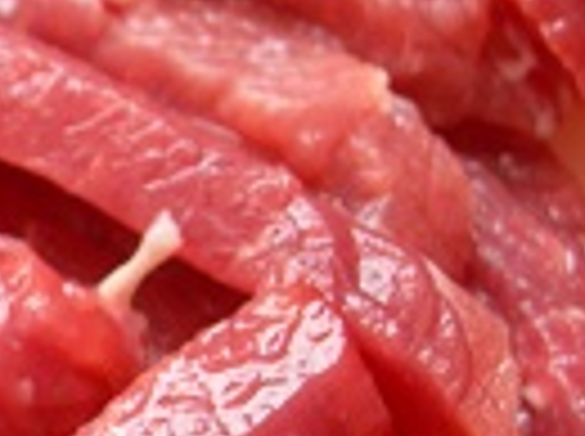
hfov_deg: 14.0
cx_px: -292
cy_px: 393
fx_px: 2227
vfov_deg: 11.1
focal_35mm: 132
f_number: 2.8
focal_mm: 7.8
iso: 50
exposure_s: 1/56.8
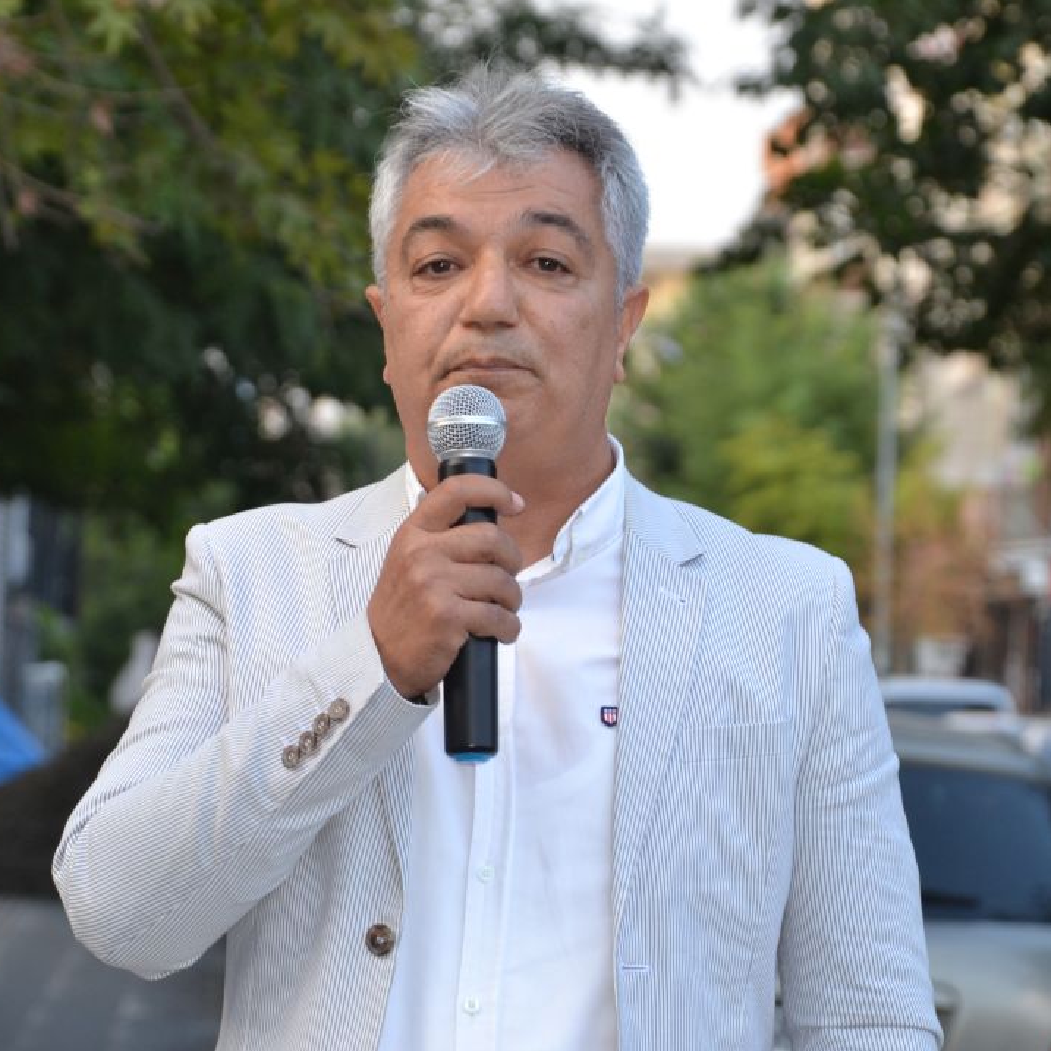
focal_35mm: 192
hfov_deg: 9.1
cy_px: 526
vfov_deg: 9.1
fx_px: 6595
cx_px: 419
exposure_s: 1/60
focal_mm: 100
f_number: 5.6
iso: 400
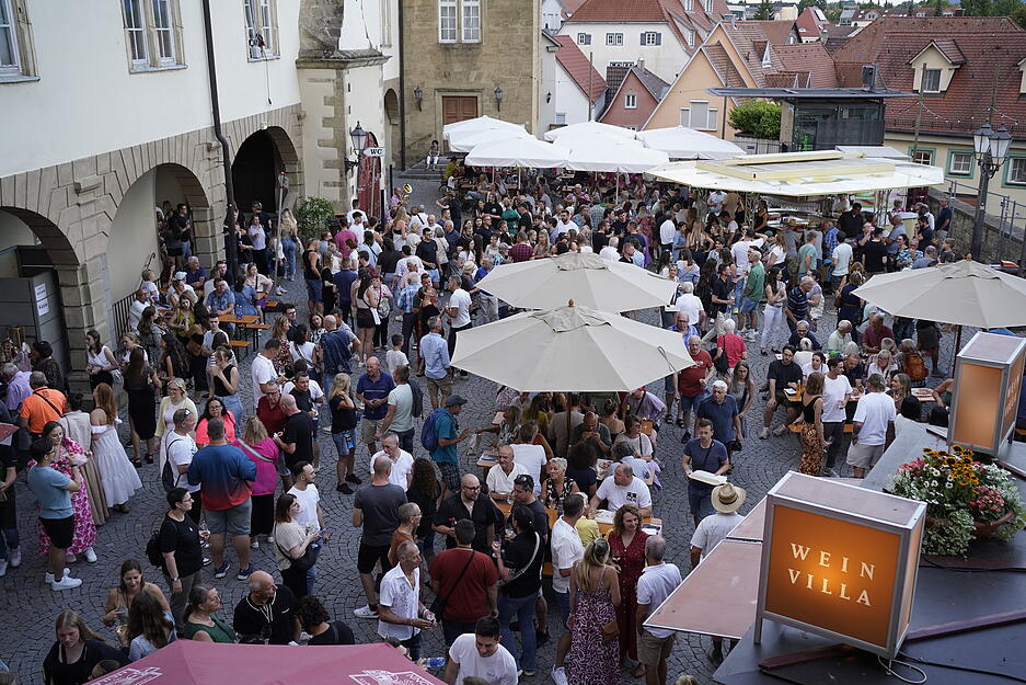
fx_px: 998
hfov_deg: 54.4
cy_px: 342
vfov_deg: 37.9
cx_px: 513
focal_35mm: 35
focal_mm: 35
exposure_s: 1/160
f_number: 4
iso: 500
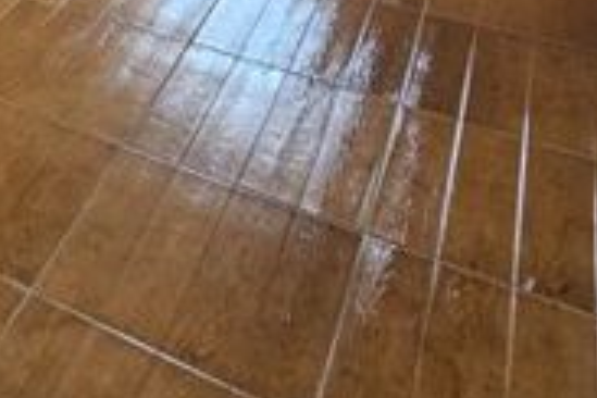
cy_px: -235
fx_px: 862
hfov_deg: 30.0
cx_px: -188
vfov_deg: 21.0
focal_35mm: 52
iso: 320
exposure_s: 1/30
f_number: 2.2
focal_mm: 2.2
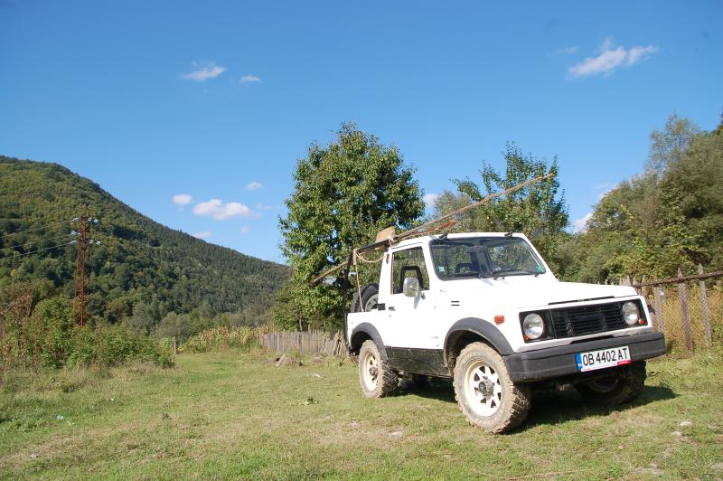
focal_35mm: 27
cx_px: 362
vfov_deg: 47.9
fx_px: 542
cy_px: 240
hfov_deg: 67.4
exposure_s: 1/320
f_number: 10
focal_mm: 18
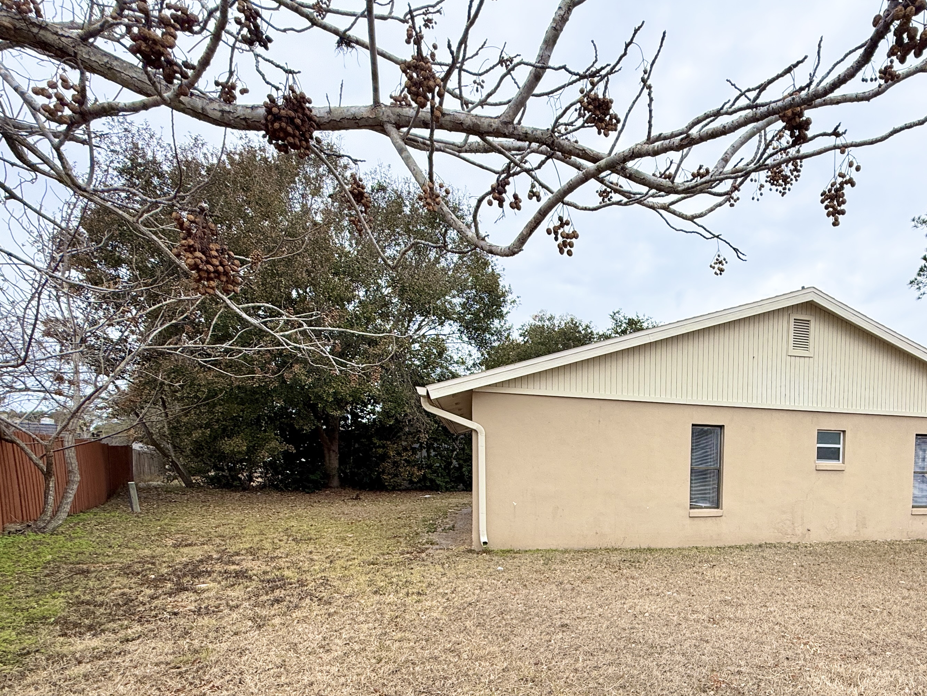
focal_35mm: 21
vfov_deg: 60.7
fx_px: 562
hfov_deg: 75.2
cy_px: 502
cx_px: 654
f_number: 2.2
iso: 50
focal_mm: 2.22
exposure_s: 1/596
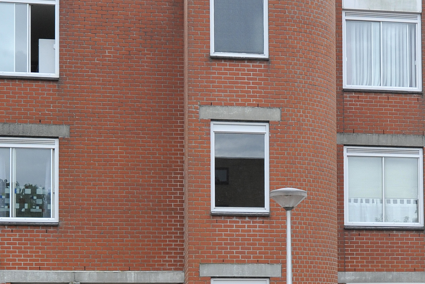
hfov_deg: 24.8
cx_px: 318
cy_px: 305
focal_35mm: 81
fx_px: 956
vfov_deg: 16.4
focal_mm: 24
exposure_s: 1/320
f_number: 9
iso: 640
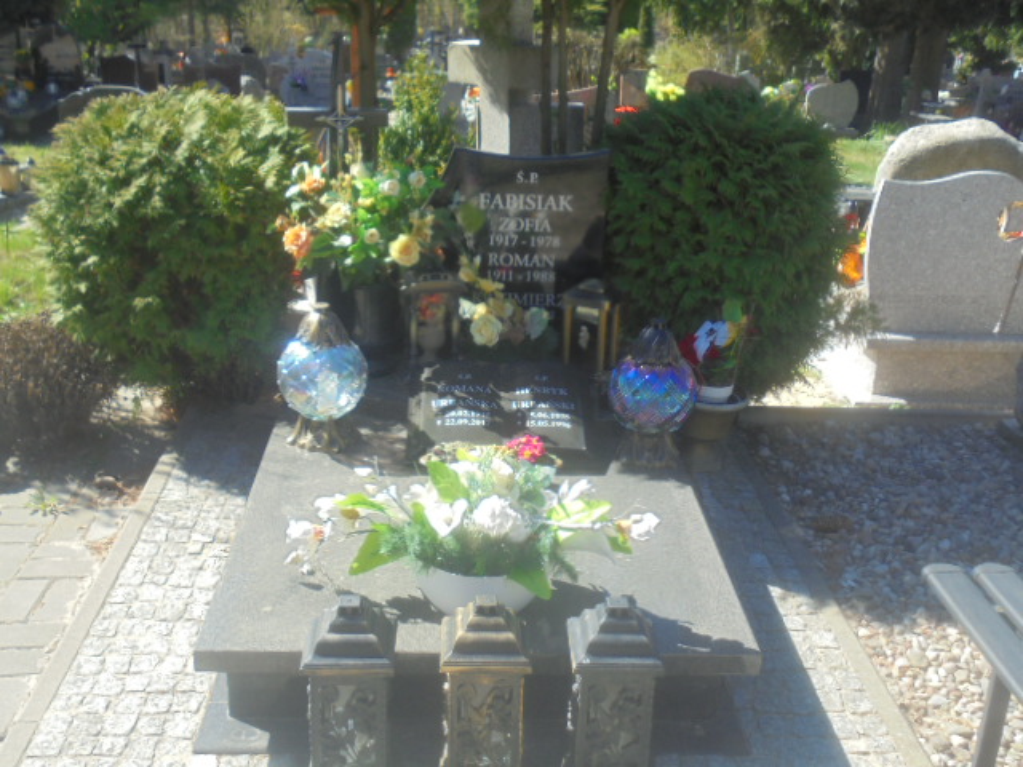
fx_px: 1123
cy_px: 384
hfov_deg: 49.0
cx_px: 512
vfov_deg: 37.7
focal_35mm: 38
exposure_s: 1/250
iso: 100
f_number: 4.2
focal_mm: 6.9
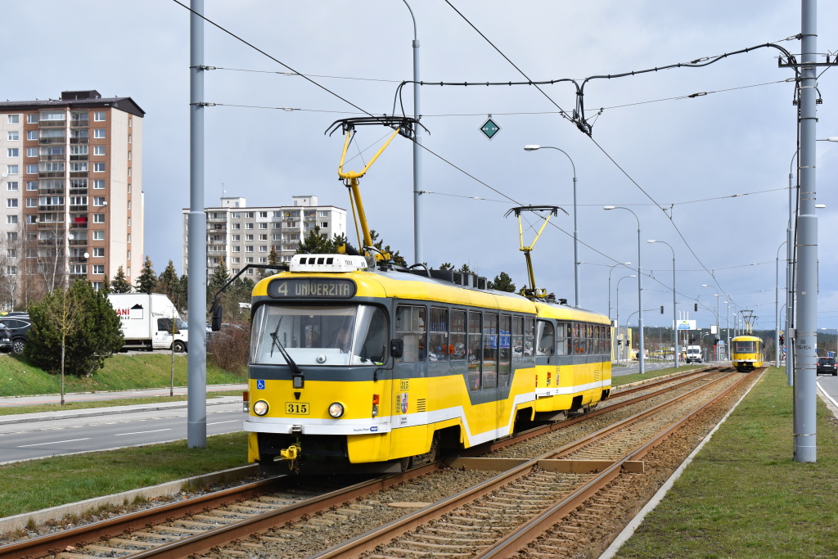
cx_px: 419
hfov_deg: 31.9
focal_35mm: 63
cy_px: 280
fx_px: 1467
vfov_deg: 21.6
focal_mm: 42
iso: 200
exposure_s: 1/400
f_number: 10
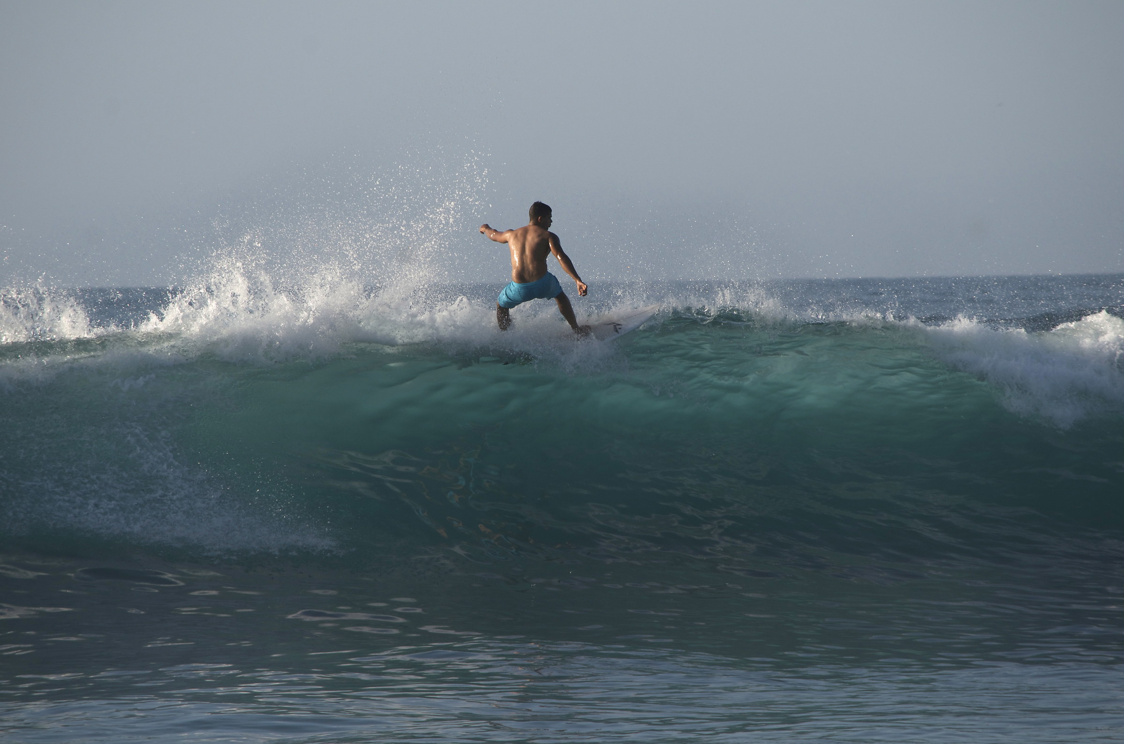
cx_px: 562
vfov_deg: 3.4
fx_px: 12617
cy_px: 372
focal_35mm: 405
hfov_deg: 5.1
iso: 100
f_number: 8
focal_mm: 270
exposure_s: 1/1000
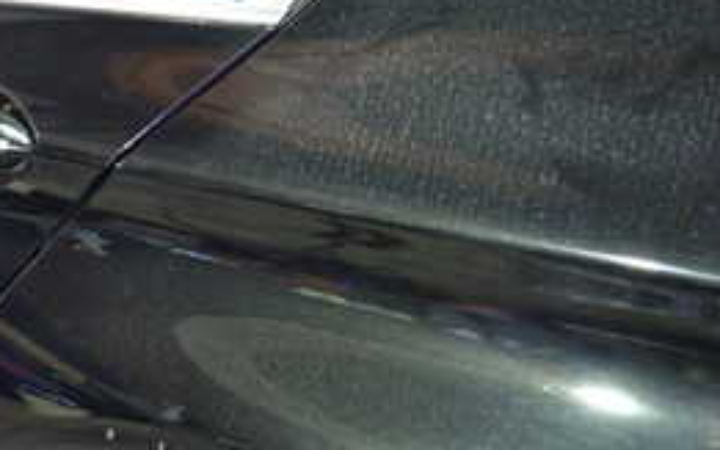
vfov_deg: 21.2
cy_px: 144
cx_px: -41
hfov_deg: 30.5
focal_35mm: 61
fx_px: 1197
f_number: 2
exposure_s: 1/30
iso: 800
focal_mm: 4.5
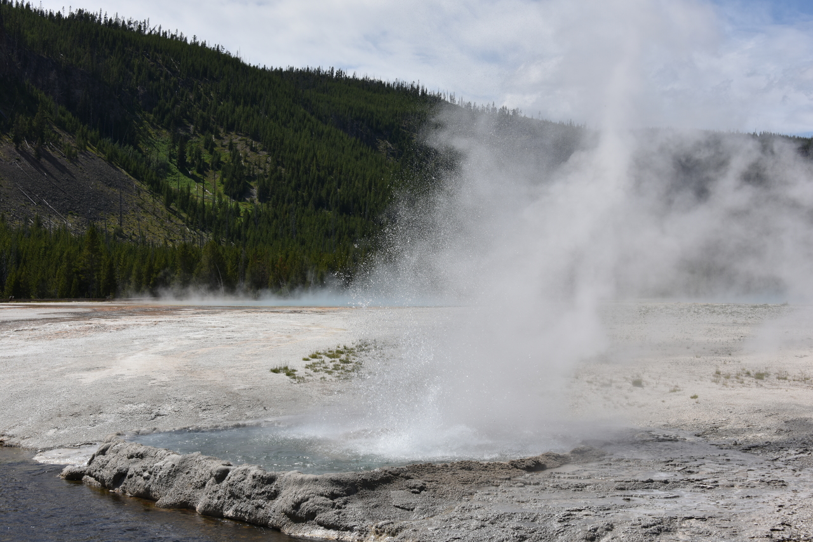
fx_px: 1242
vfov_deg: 24.6
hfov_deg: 36.2
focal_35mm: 55
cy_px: 271
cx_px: 406
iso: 100
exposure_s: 1/400
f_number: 10
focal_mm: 55
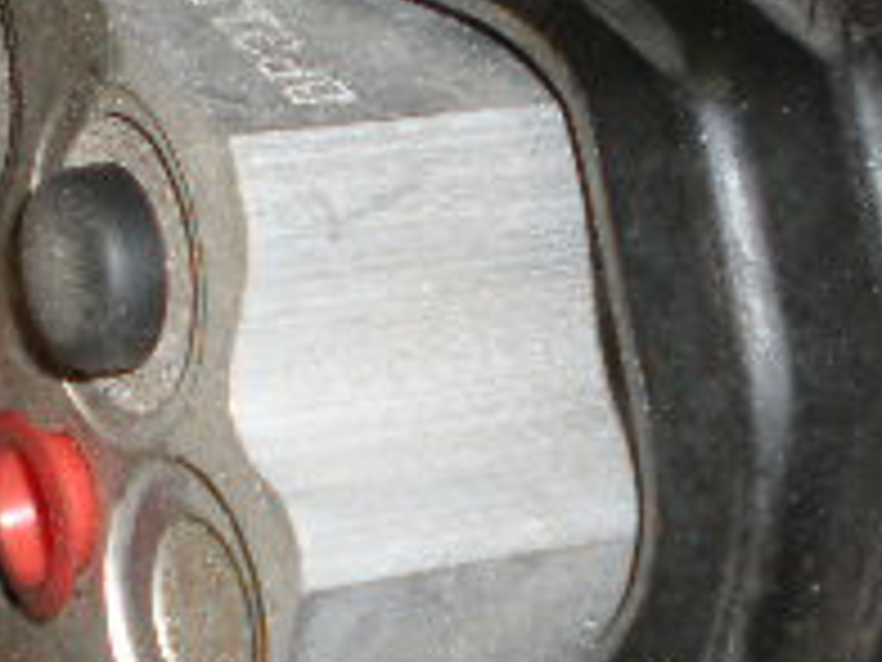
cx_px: 495
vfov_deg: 11.9
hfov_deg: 15.9
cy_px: 581
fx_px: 3159
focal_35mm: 124
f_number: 3.1
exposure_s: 1/60
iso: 64
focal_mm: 6.3
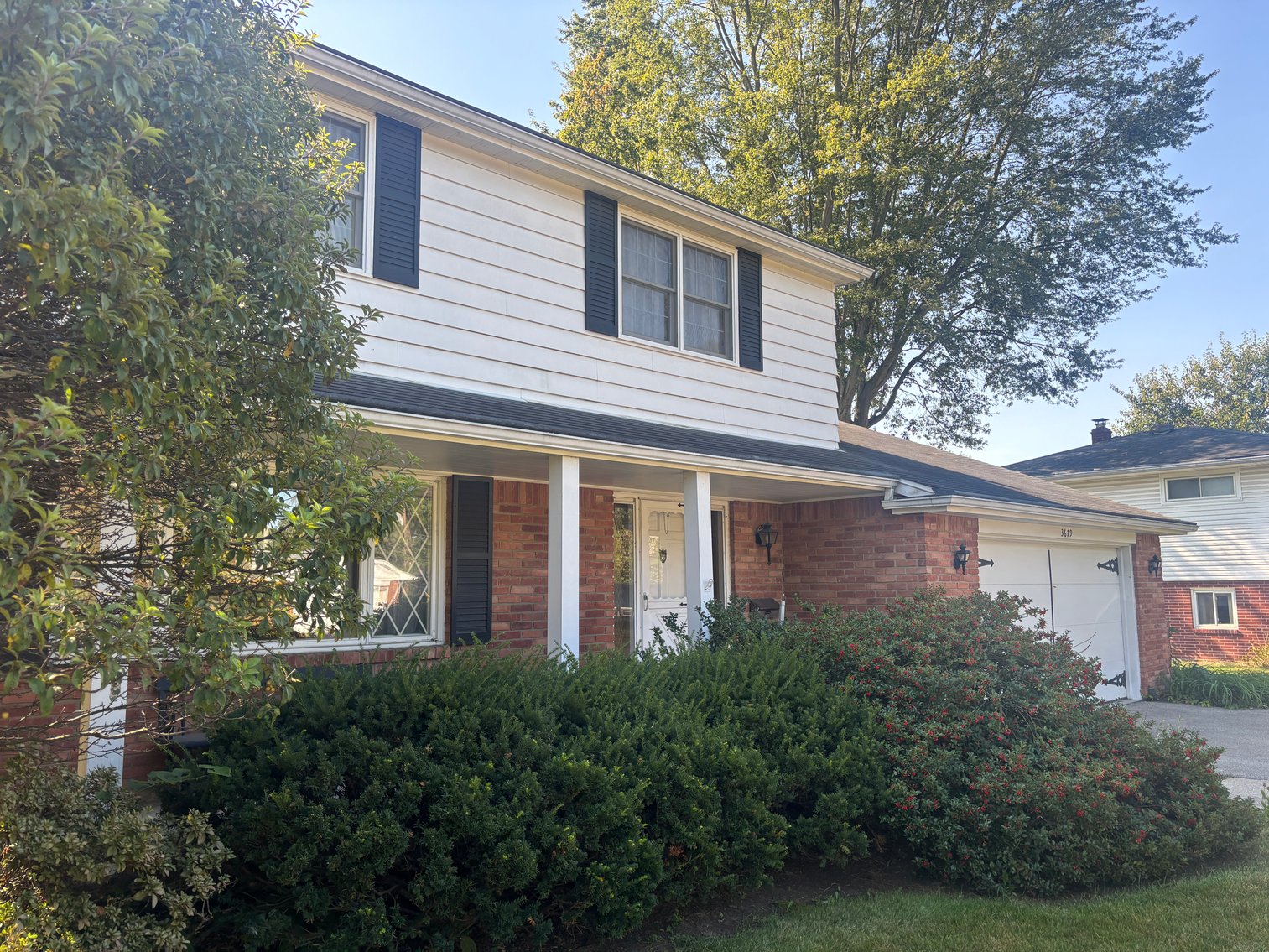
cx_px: 634
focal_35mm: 26
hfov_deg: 67.3
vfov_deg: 53.1
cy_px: 476
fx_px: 953
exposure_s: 1/481
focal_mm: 5.96
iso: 50
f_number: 1.6
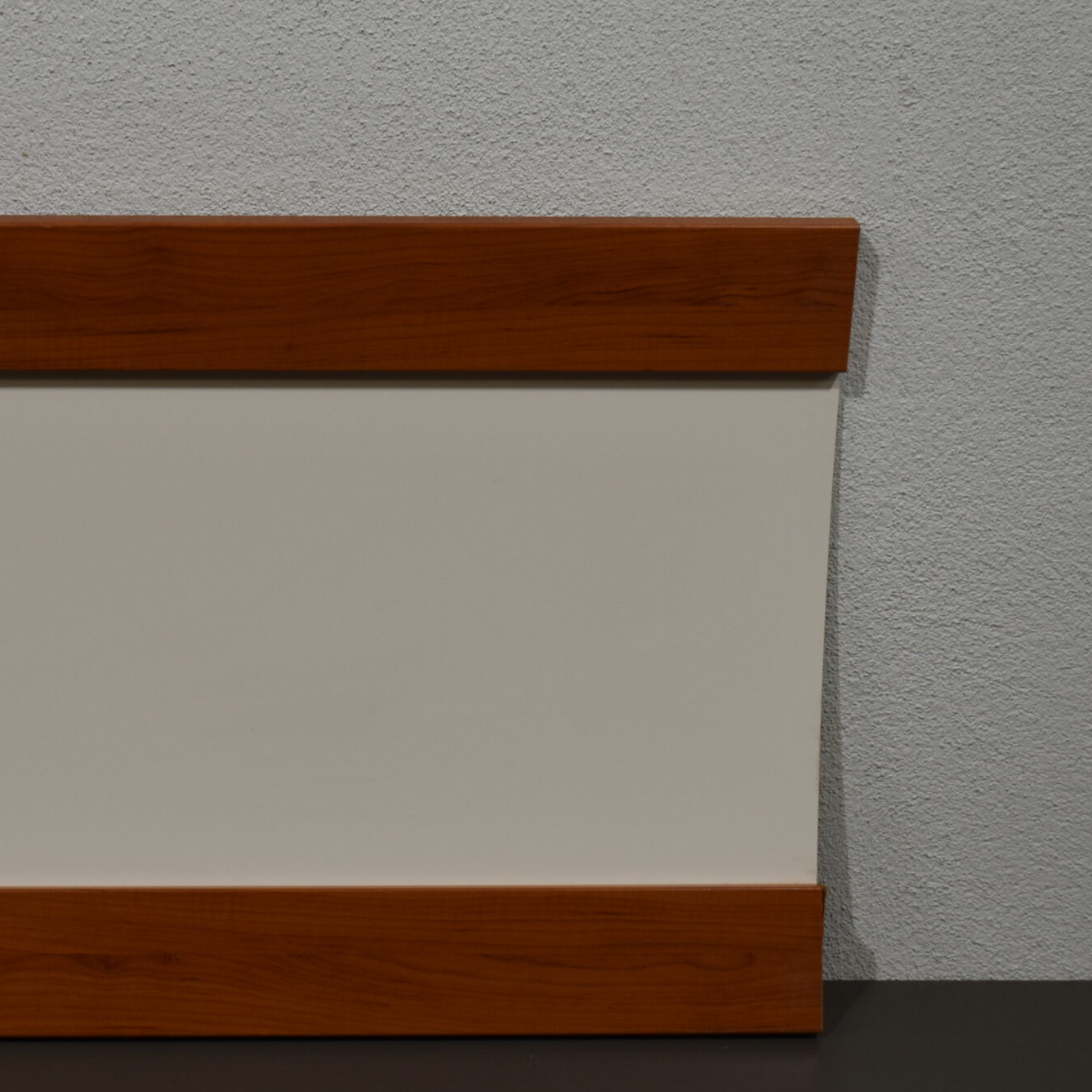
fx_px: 2962
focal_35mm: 83
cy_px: 552
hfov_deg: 20.6
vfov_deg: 20.9
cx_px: 180
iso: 250
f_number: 5.6
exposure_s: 1/125
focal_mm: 34
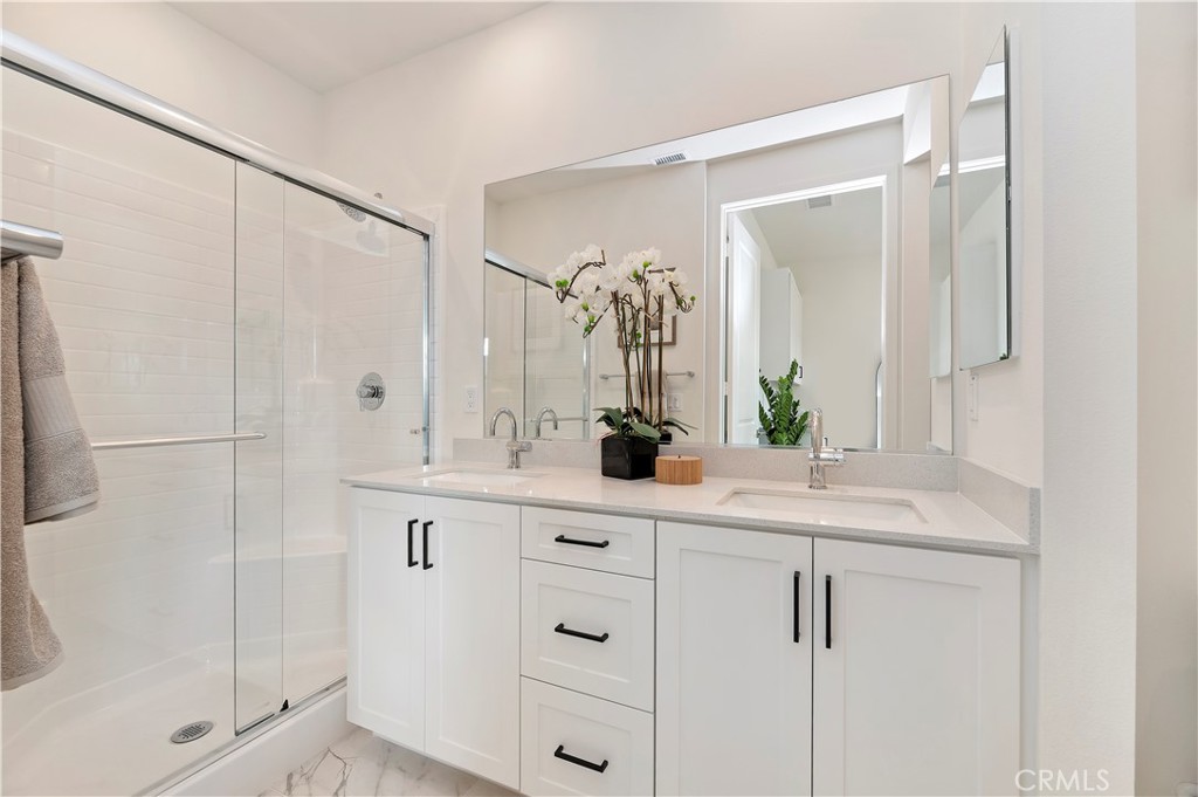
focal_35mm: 14
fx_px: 466
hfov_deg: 104.3
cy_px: 398
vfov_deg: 81.1
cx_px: 599
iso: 500
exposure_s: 1/13
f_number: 10
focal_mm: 14
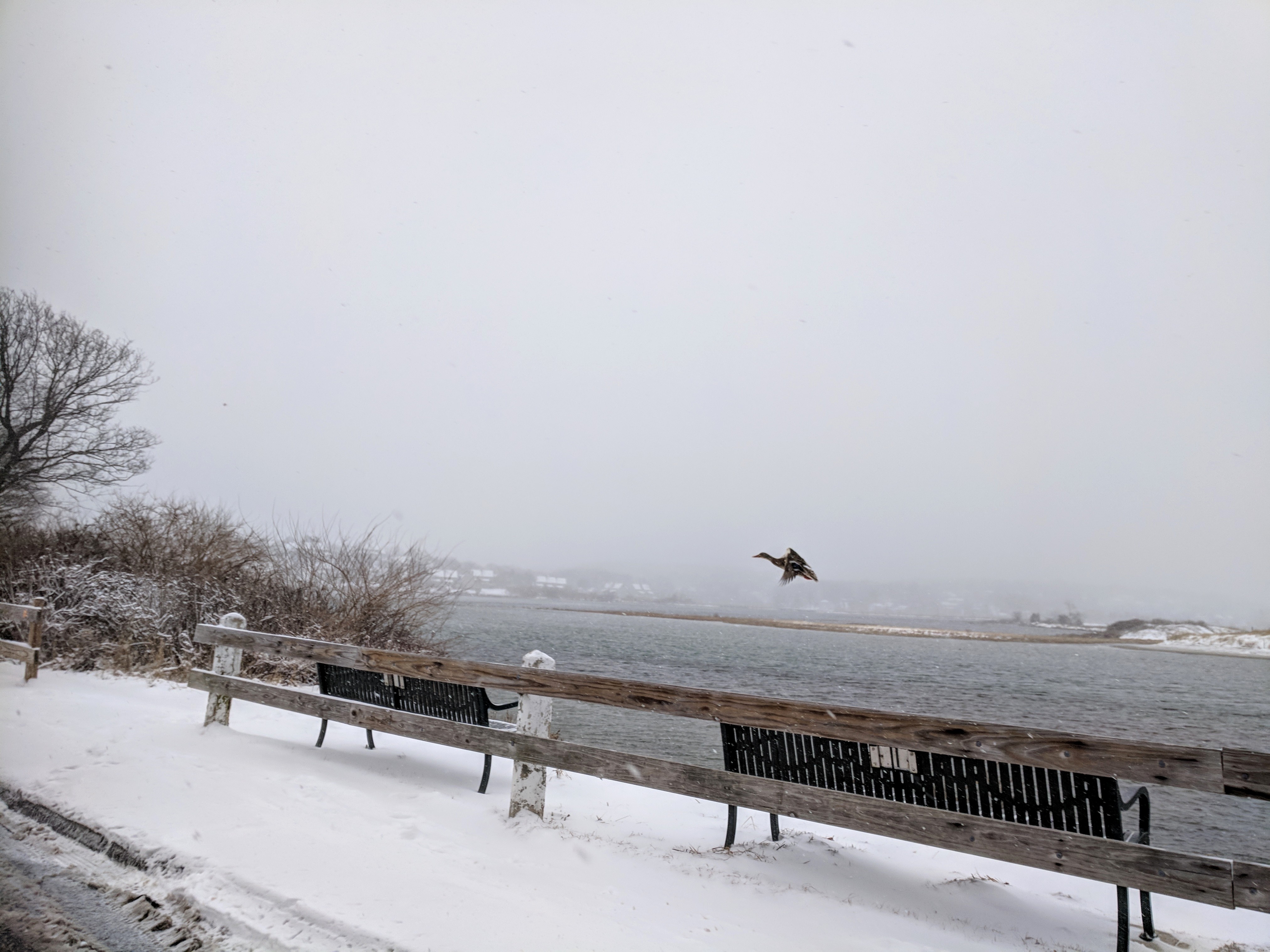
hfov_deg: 67.3
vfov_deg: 53.1
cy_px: 476
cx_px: 635
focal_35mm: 26
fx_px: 954
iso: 54
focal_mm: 4.67
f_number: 2
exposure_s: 1/940
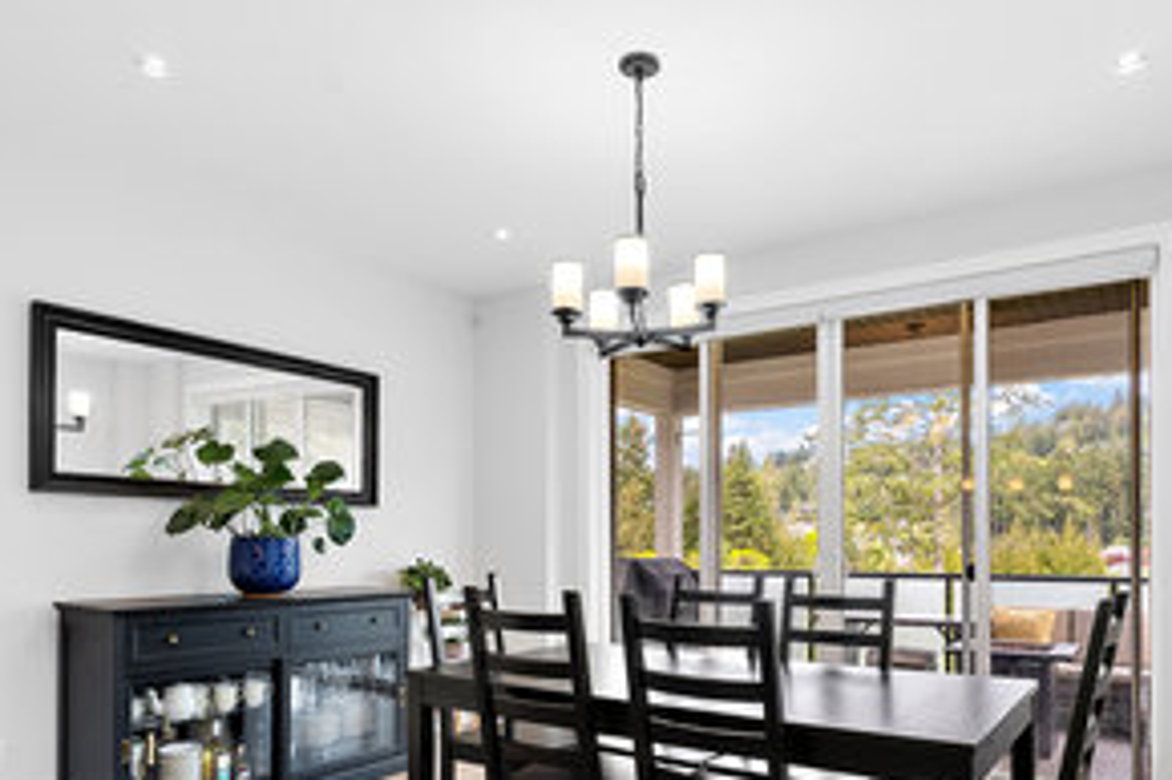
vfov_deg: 51.6
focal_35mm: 24
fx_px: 781
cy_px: 550
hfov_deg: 73.6
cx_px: 641
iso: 320
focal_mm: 16
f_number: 7.1
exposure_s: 1/8
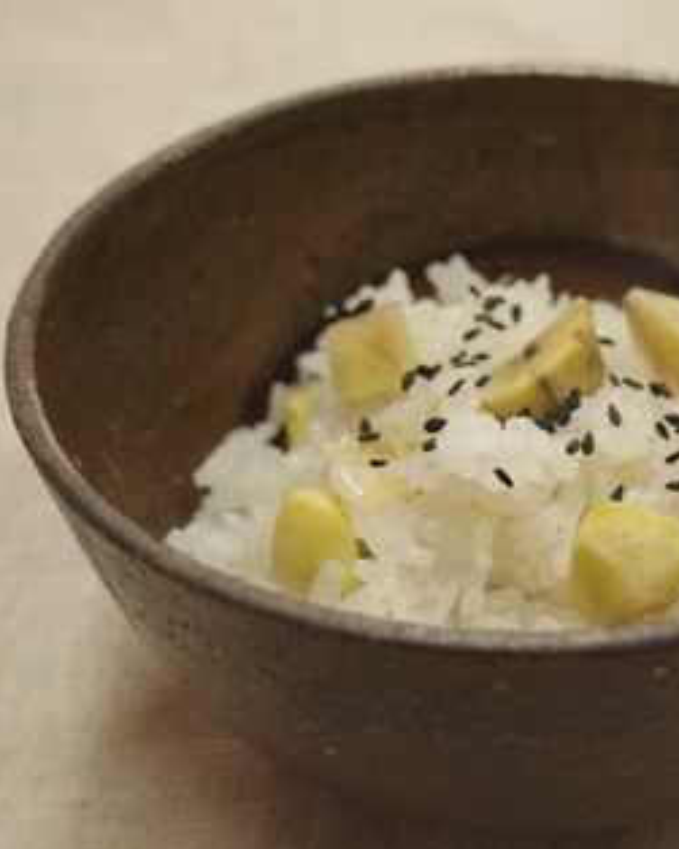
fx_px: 1558
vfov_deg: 30.5
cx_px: 546
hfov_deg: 24.2
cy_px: 427
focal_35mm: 62
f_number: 1.9
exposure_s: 1/60
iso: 320
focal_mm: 8.5
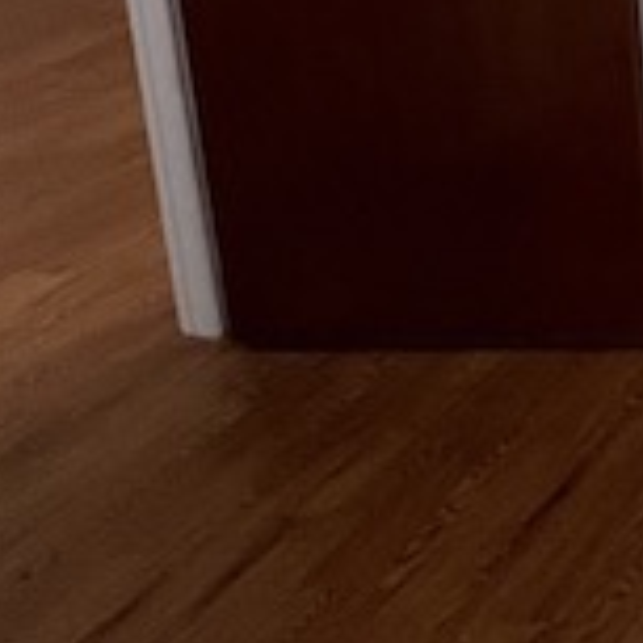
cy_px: -240
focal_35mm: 60
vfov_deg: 24.2
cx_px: 1450
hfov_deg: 16.4
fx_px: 1261
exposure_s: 1/60
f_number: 1.8
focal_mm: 1.57
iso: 200
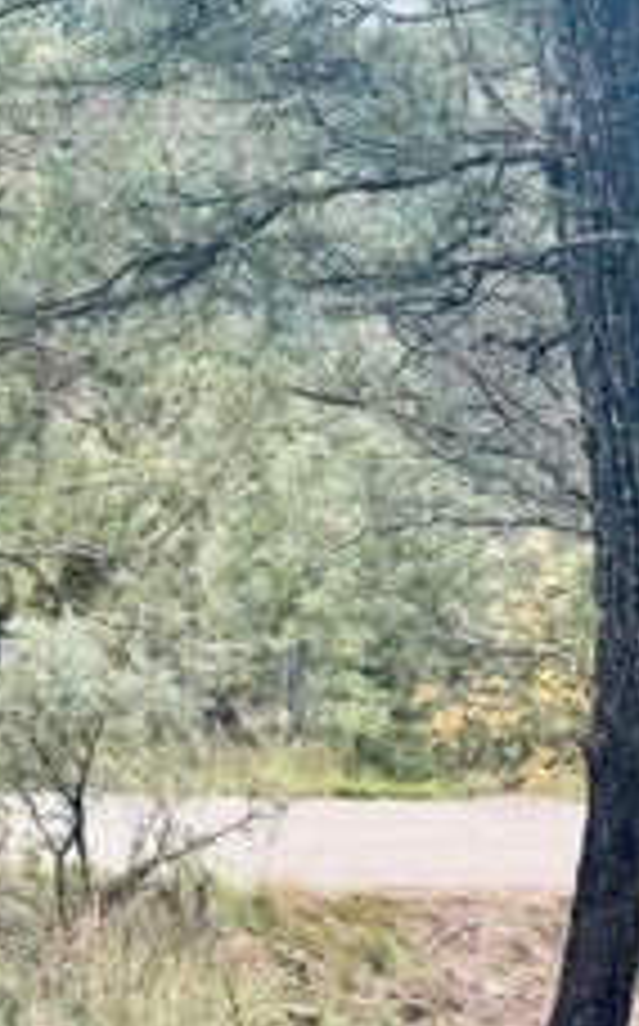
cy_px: 567
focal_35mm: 143
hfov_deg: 8.9
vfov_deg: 14.6
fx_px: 3995
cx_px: -396
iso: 64
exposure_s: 1/495
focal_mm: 6.76
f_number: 1.78
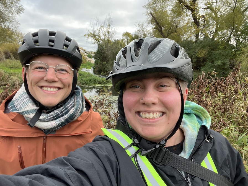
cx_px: 124
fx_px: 165
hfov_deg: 73.9
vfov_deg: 58.9
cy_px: 93
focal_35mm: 23
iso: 32
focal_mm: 2.71
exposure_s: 1/179
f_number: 2.2
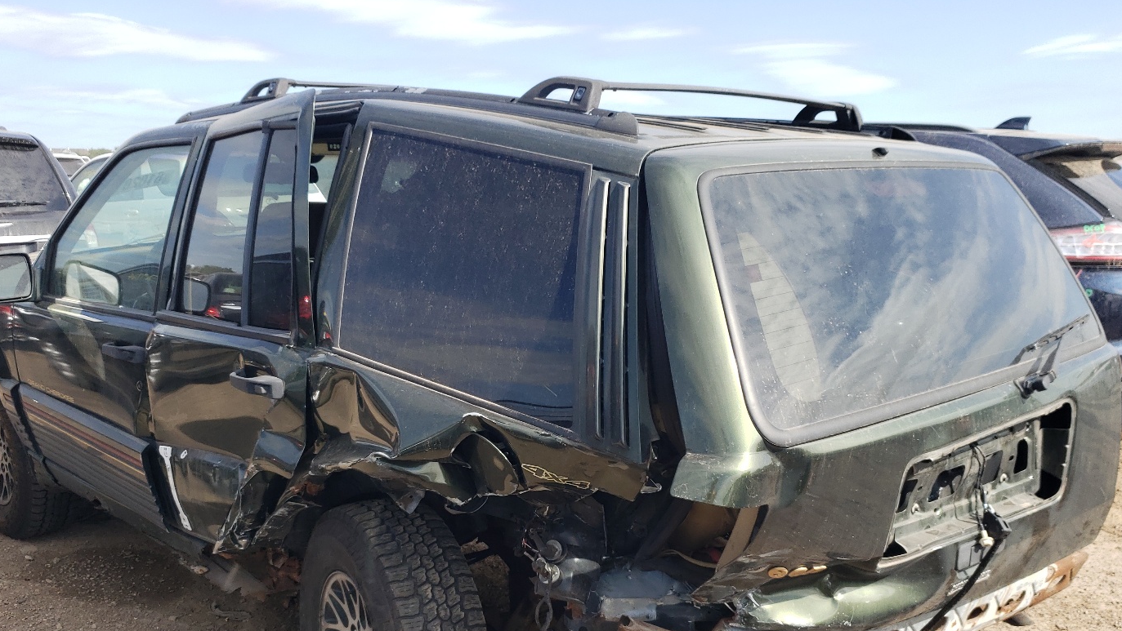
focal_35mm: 33
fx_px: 982
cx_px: 526
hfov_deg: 59.4
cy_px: 485
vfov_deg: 34.8
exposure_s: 1/1250
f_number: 1.5
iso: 50
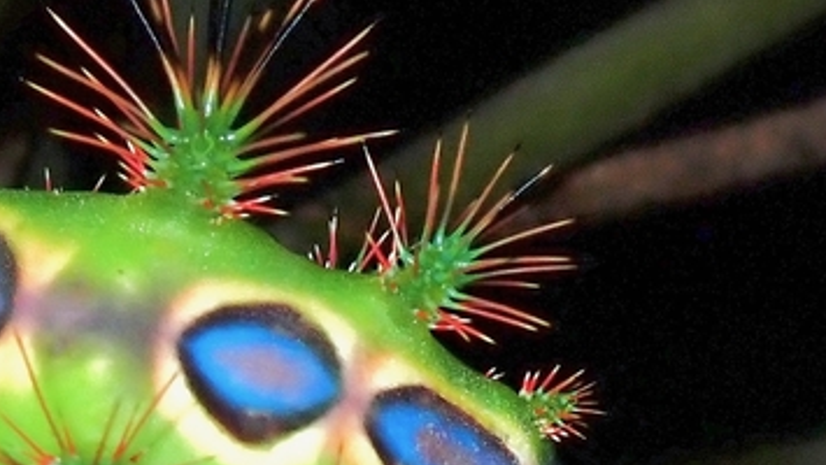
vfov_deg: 3.5
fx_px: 7669
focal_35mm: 350
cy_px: 375
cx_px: -200
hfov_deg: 6.1
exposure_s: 1/200
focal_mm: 18
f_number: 6.3
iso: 200
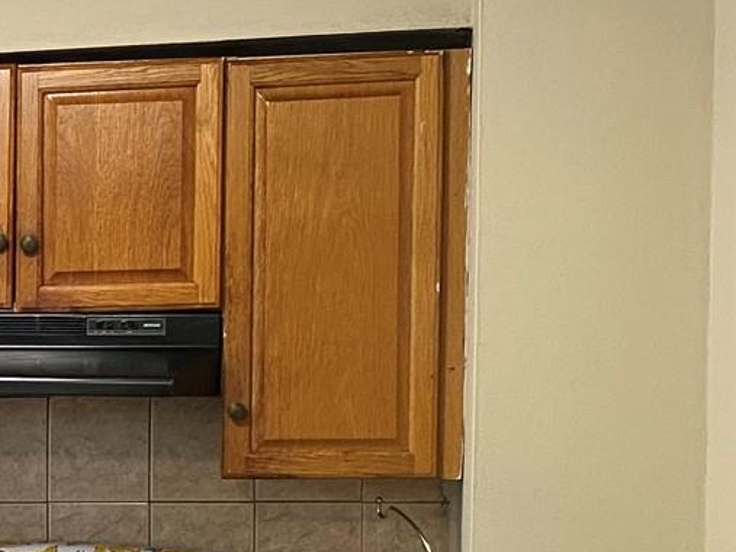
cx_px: -209
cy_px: 556
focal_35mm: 105
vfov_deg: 13.9
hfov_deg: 17.6
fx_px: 2232
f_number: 1.8
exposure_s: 1/60
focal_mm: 4.25
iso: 250
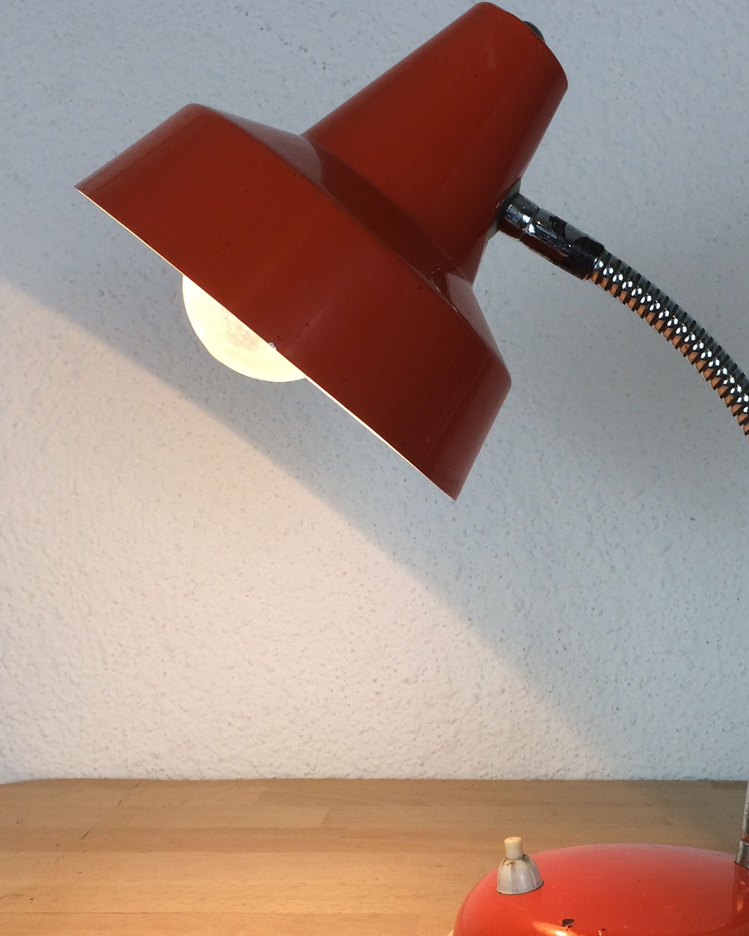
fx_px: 1247
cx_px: 506
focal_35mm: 45
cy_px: 561
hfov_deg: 33.1
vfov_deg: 41.0
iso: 32
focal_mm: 4.15
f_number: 2.2
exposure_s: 1/100
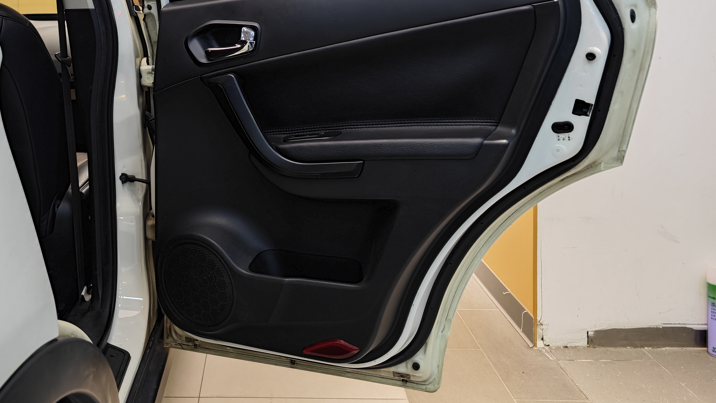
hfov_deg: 55.2
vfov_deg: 32.2
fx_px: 665
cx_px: 225
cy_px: 47
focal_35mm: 35
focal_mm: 8.7
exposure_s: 1/62.4
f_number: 1.9
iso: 400
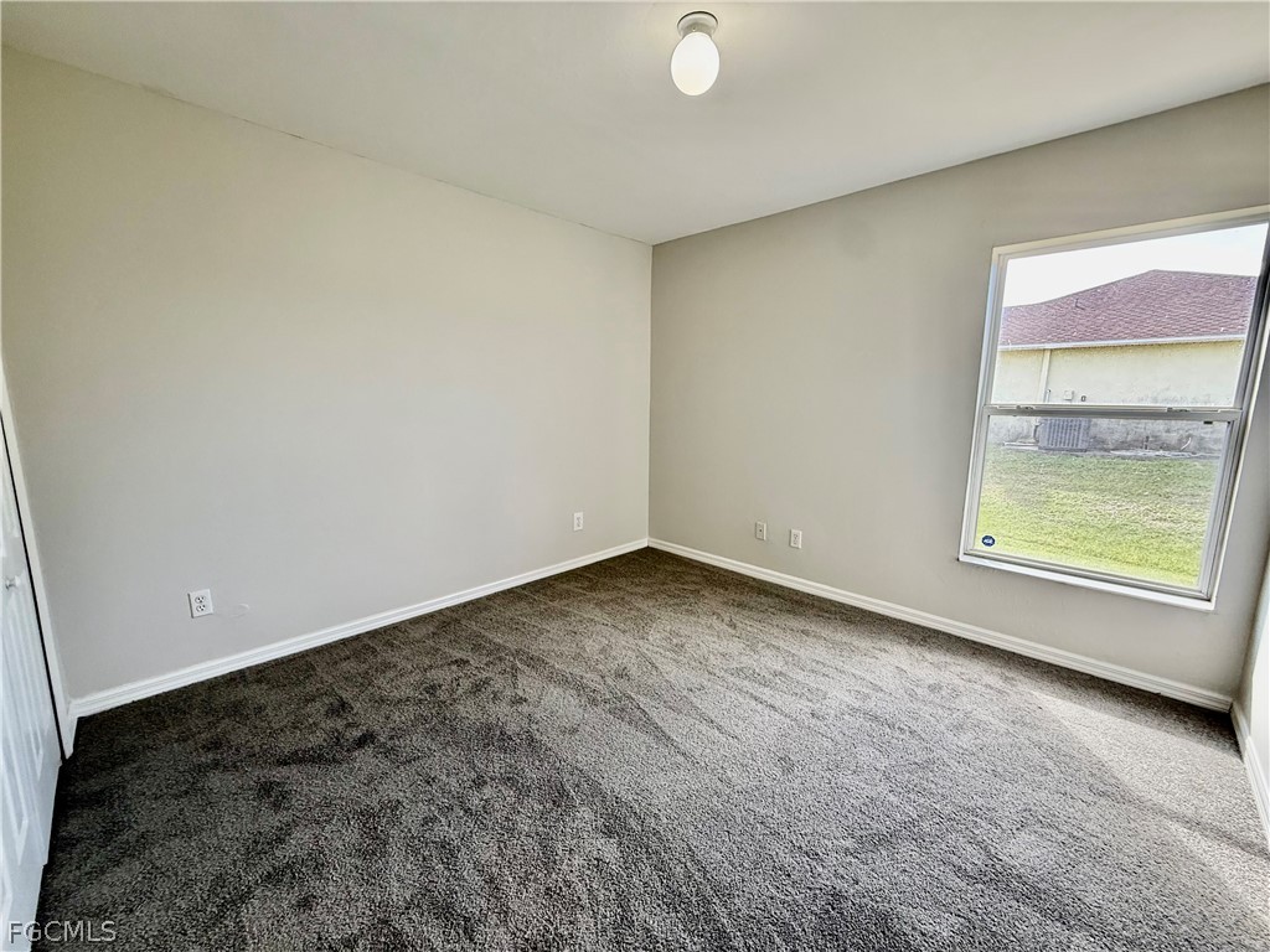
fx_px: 514
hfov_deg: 102.1
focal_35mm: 14
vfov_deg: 85.7
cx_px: 635
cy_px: 476
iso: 160
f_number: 2.2
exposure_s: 1/120
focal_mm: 2.22
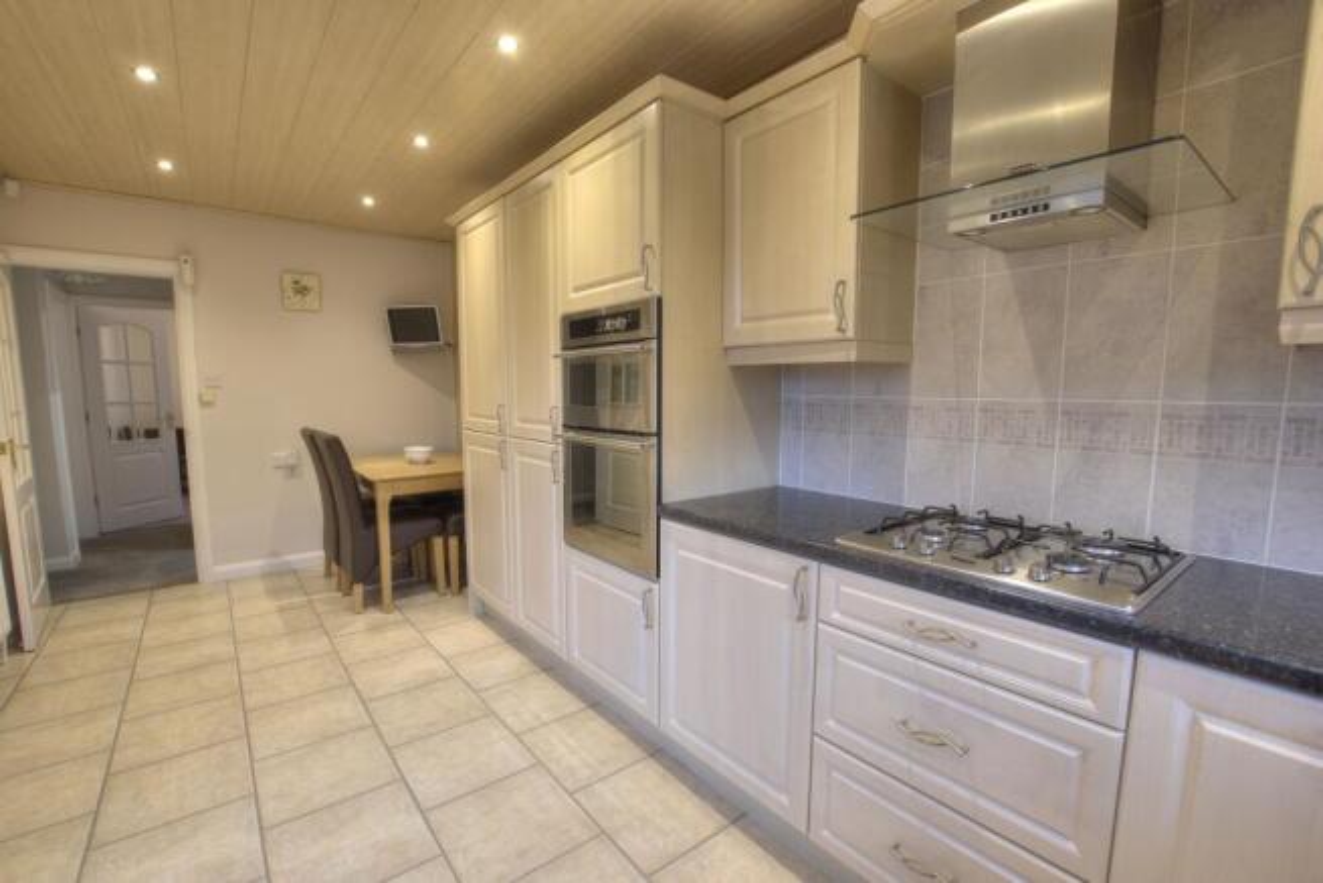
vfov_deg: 77.4
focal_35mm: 15
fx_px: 551
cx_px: 662
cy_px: 442
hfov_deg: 100.4
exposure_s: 1/6
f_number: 8
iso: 400
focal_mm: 10
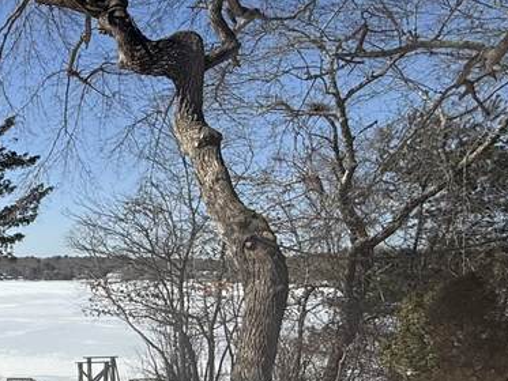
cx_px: -94
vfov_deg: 27.8
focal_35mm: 48
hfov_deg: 32.9
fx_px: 705
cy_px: 411
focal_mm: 2.22
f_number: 2.2
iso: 50
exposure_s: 1/4149
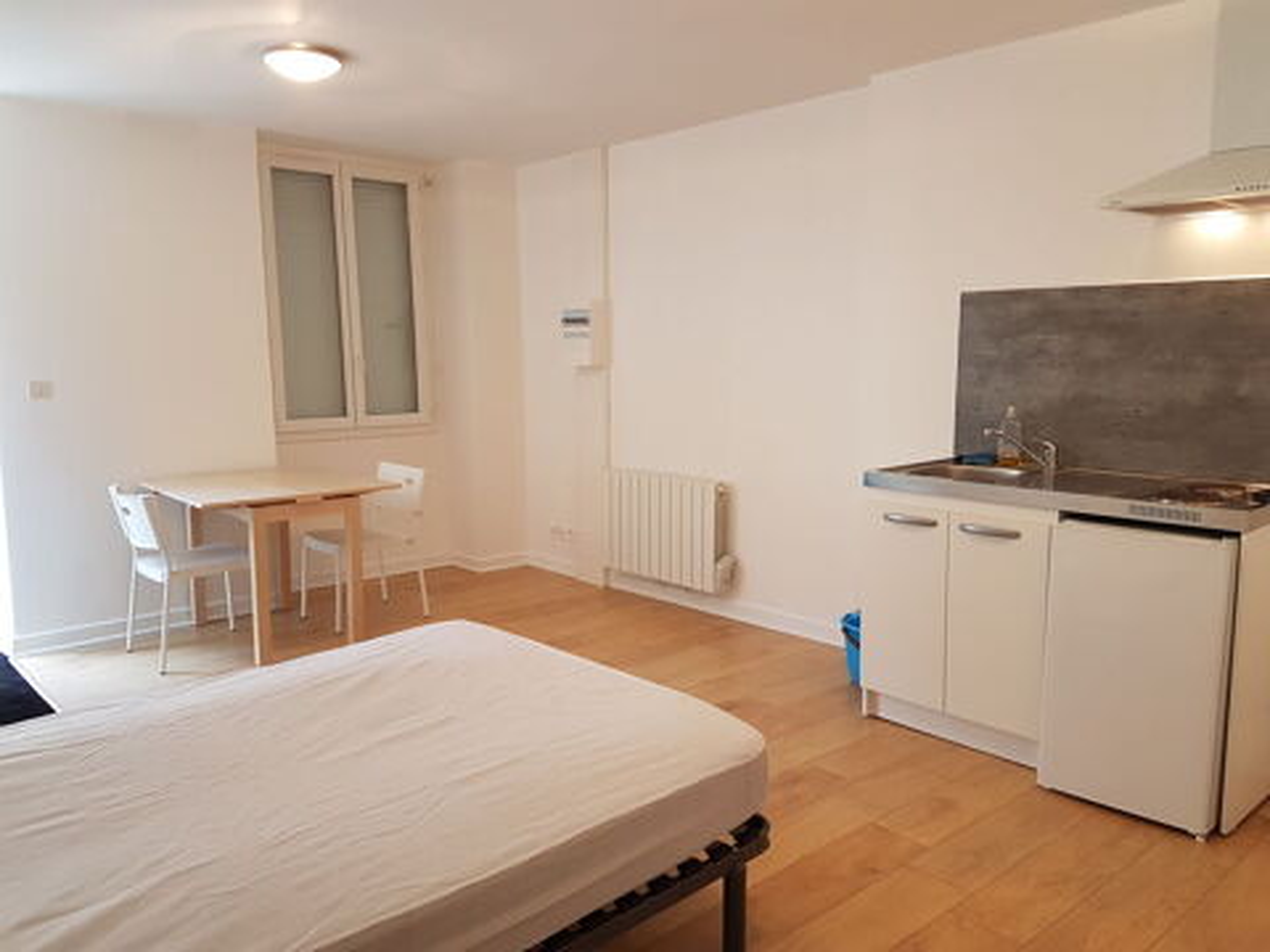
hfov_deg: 67.3
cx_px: 635
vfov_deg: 53.1
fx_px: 954
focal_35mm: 26
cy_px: 476
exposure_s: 1/50
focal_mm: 4.2
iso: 100
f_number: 1.7
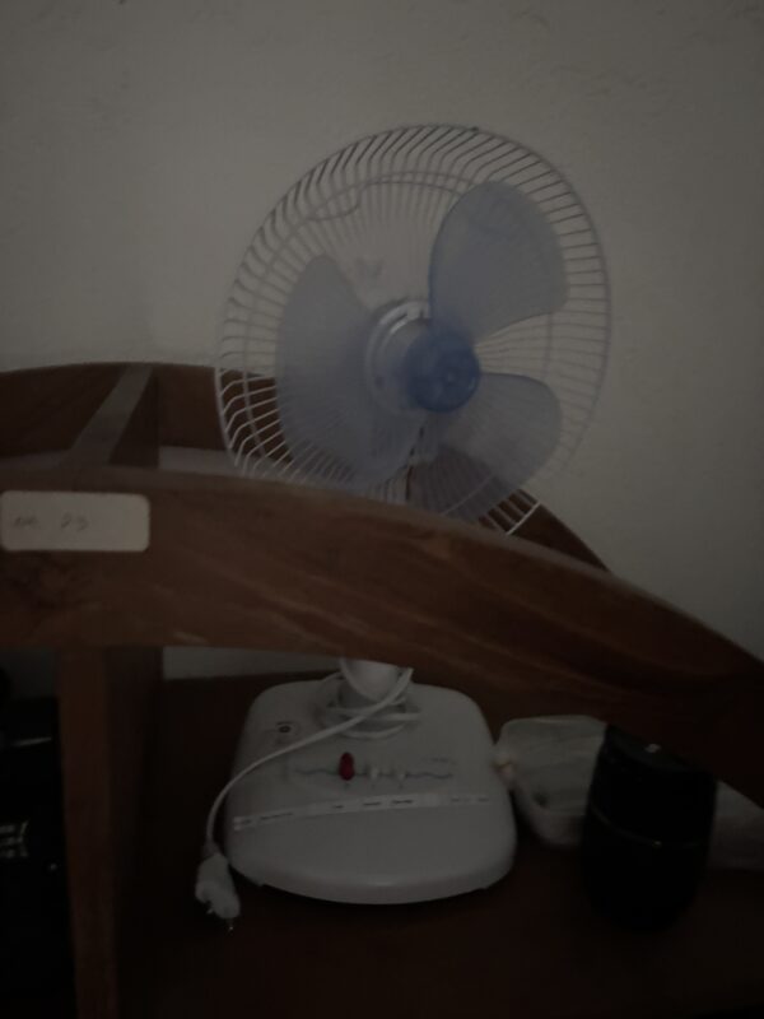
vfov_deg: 67.3
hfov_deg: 53.1
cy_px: 510
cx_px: 382
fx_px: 765
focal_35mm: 26
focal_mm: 5.96
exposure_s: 1/15
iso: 2500
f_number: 1.6
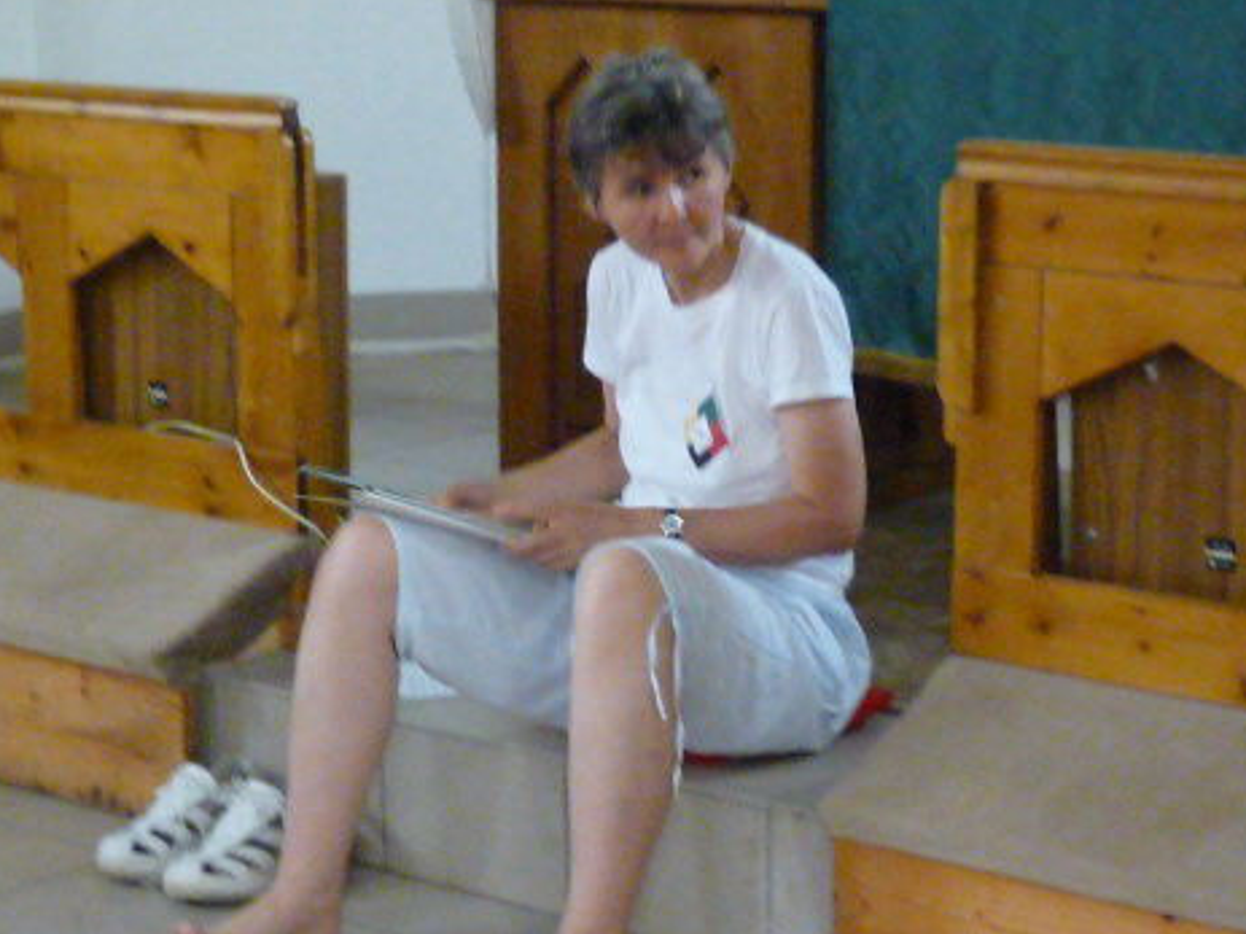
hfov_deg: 20.8
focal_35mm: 94
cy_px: 549
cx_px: 490
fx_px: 3383
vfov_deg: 15.7
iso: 800
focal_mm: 6.8
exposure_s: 1/20
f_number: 3
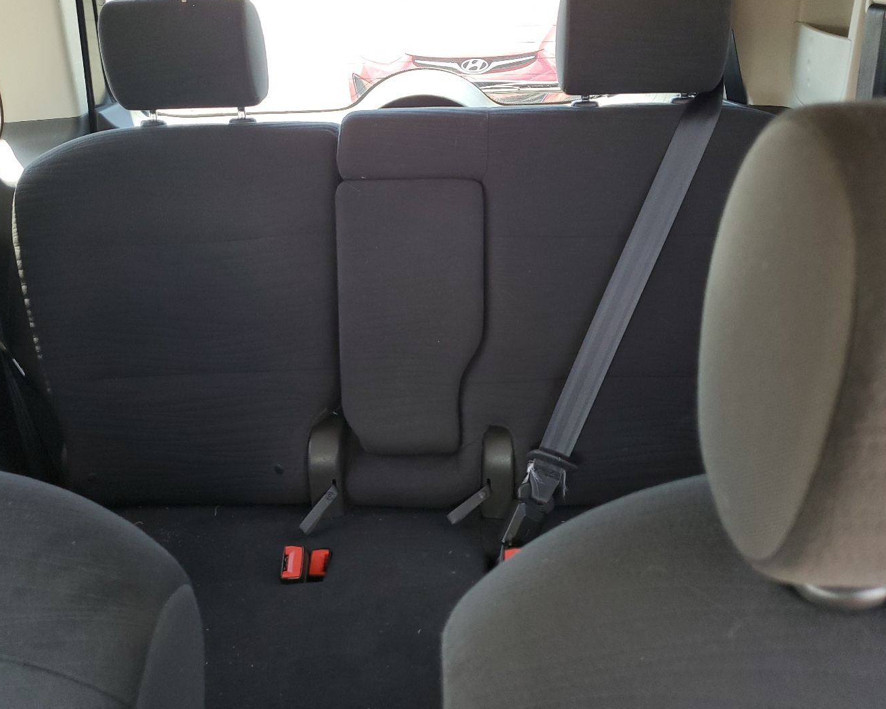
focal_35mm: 31
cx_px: 429
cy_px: 315
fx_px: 813
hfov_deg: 57.2
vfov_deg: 47.0
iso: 89
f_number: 1.5
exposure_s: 1/120
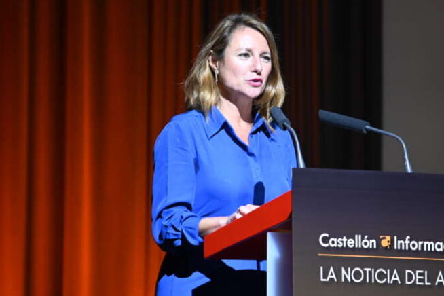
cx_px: 218
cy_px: 123
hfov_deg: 6.3
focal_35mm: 329
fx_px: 4057
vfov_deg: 4.2
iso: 3200
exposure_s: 1/640
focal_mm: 210
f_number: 4
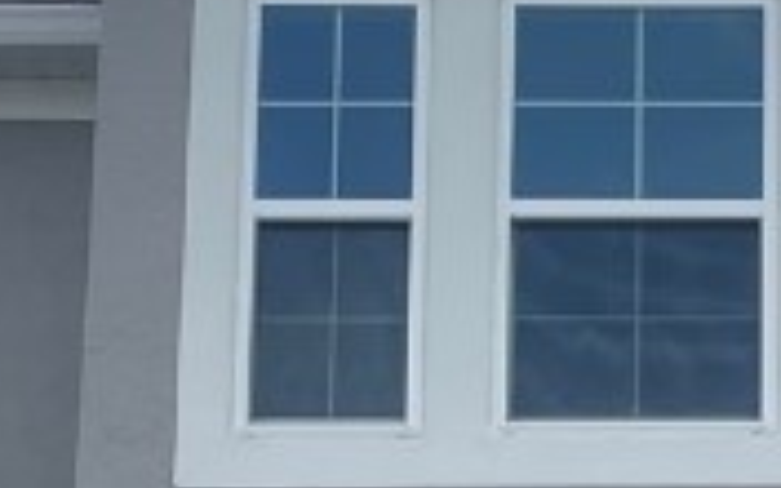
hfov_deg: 12.4
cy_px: 710
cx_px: 1207
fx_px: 3406
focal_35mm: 160
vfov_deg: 8.0
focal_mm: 4.2
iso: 32
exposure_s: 1/4464
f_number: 1.6
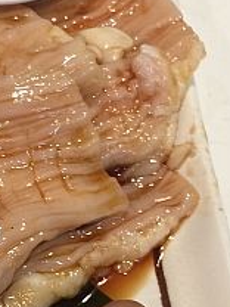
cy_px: 213
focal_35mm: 93
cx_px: -41
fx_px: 824
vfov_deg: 21.0
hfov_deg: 15.4
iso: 40
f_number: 2.2
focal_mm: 4.15
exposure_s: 1/17
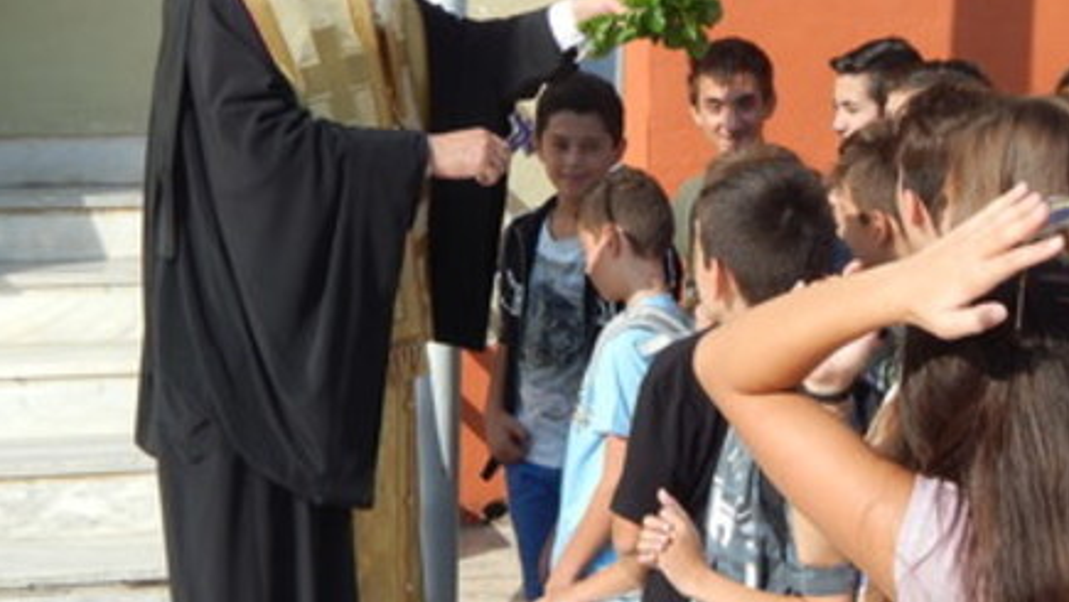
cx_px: 773
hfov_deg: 24.0
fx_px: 2495
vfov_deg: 13.7
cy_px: 189
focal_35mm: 88
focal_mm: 9.7
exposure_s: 1/1000
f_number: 3.8
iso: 125
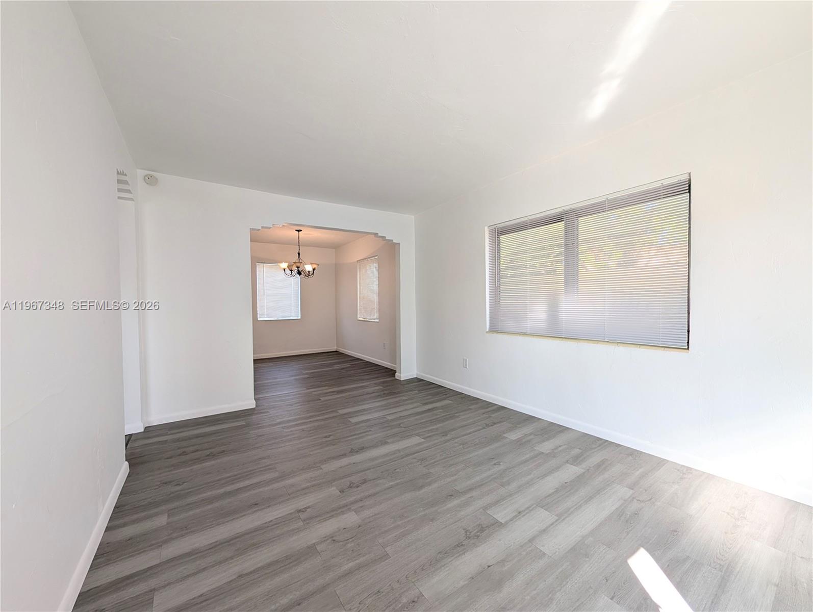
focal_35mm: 12
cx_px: 406
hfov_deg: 110.5
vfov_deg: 94.6
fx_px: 282
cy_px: 306
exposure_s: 1/163
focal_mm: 2.02
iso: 66
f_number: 1.7
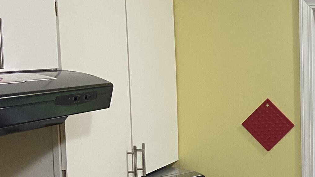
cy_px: 151
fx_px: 693
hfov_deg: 23.5
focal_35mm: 83
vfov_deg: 14.4
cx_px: 374
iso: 160
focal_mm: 4.25
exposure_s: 1/60
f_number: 1.8
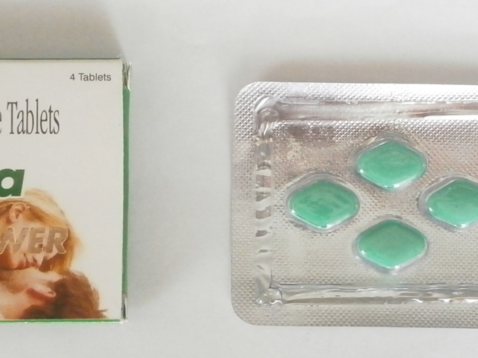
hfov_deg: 17.6
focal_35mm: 112
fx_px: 1547
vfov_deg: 13.2
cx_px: 249
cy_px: 95
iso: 800
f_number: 3.4
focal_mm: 8.3
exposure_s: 1/160
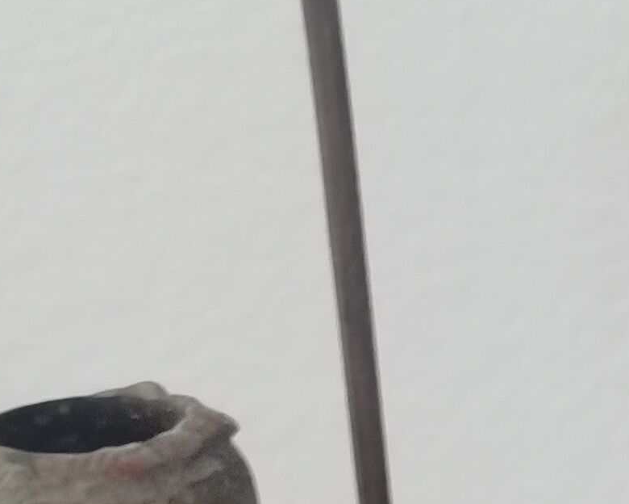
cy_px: 1249
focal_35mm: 150
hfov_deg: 12.5
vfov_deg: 9.1
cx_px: 789
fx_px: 2792
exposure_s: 1/25
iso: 640
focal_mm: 5.58
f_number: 1.8
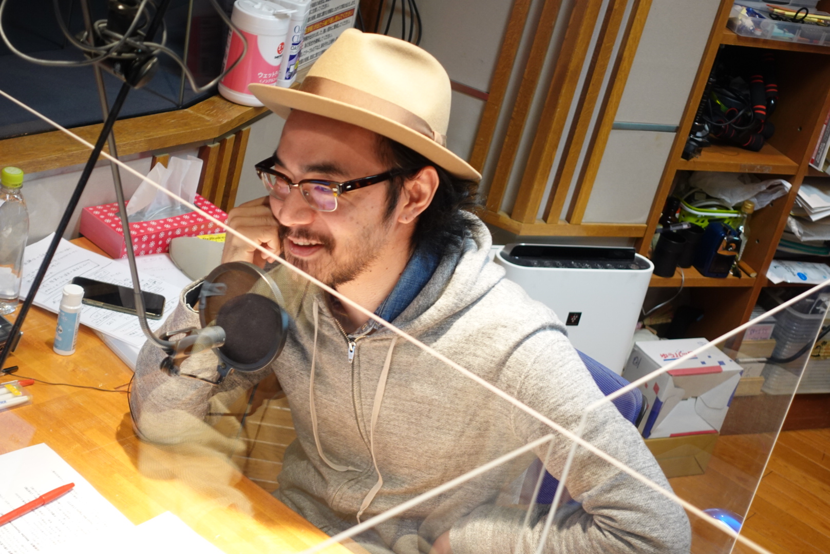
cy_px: 277
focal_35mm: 70
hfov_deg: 28.8
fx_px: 1615
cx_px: 415
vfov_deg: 19.5
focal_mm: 25.7
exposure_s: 1/30
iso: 500
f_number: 3.2
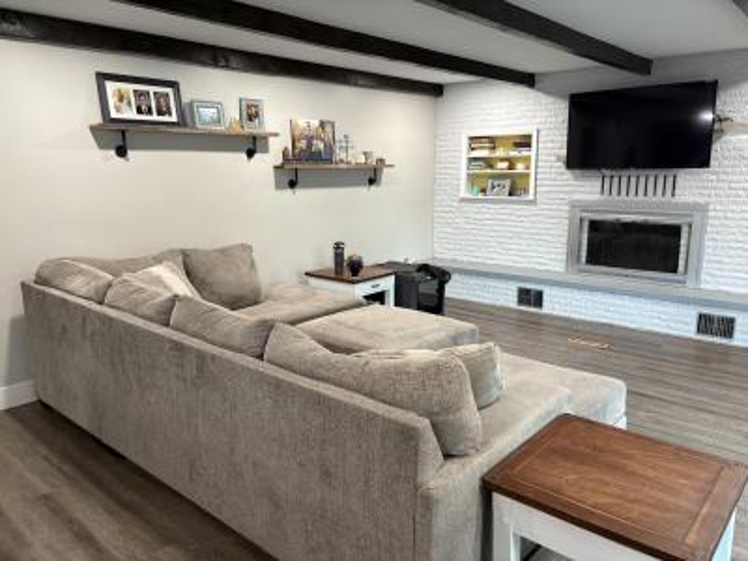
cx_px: 374
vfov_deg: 53.1
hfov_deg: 67.3
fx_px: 562
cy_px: 280
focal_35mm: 26
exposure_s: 1/60
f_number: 1.6
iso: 200
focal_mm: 5.96
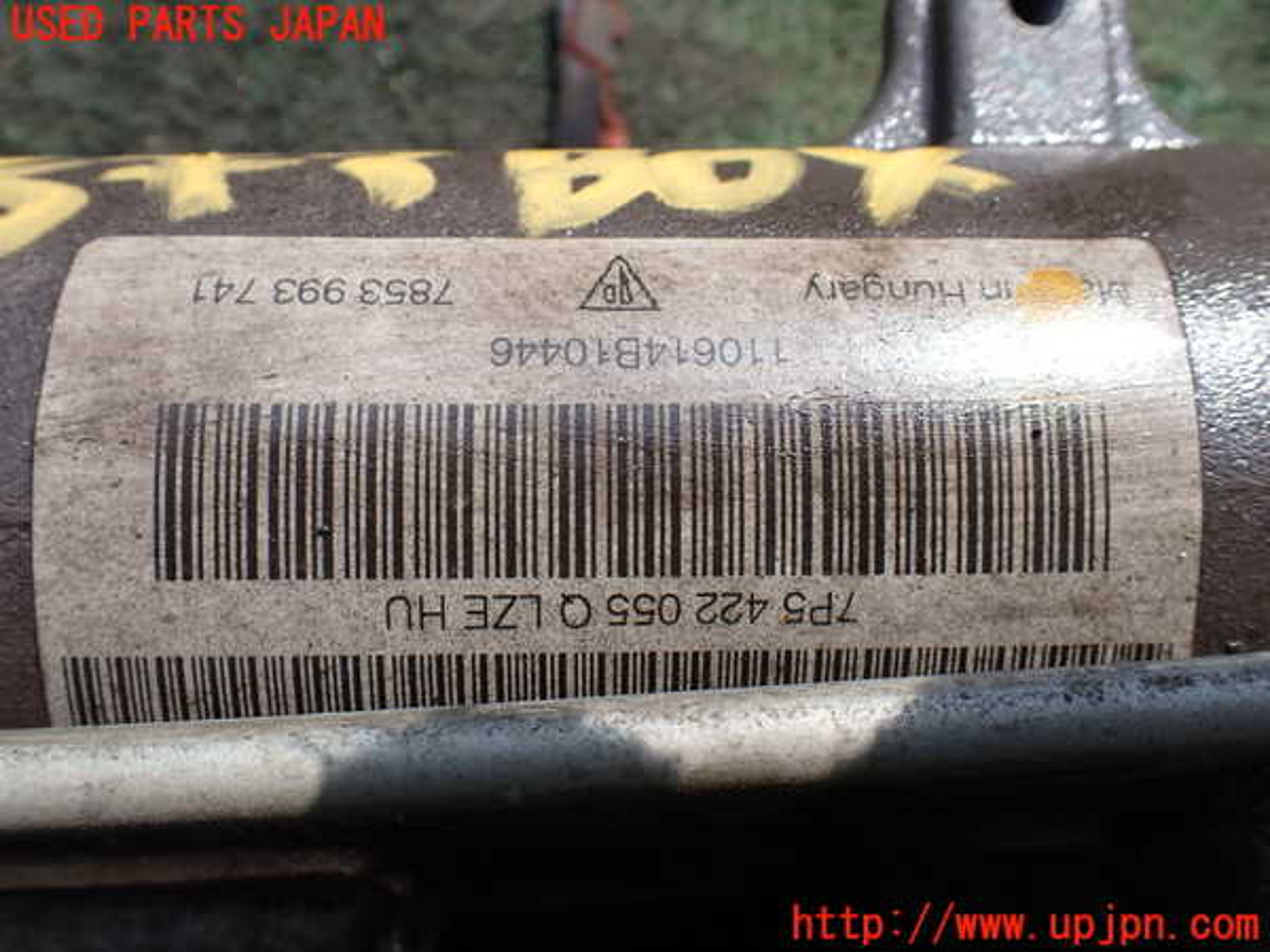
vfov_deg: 46.8
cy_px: 476
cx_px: 635
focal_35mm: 30
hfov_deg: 60.0
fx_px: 1101
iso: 100
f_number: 3.2
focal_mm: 5.4
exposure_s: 1/800
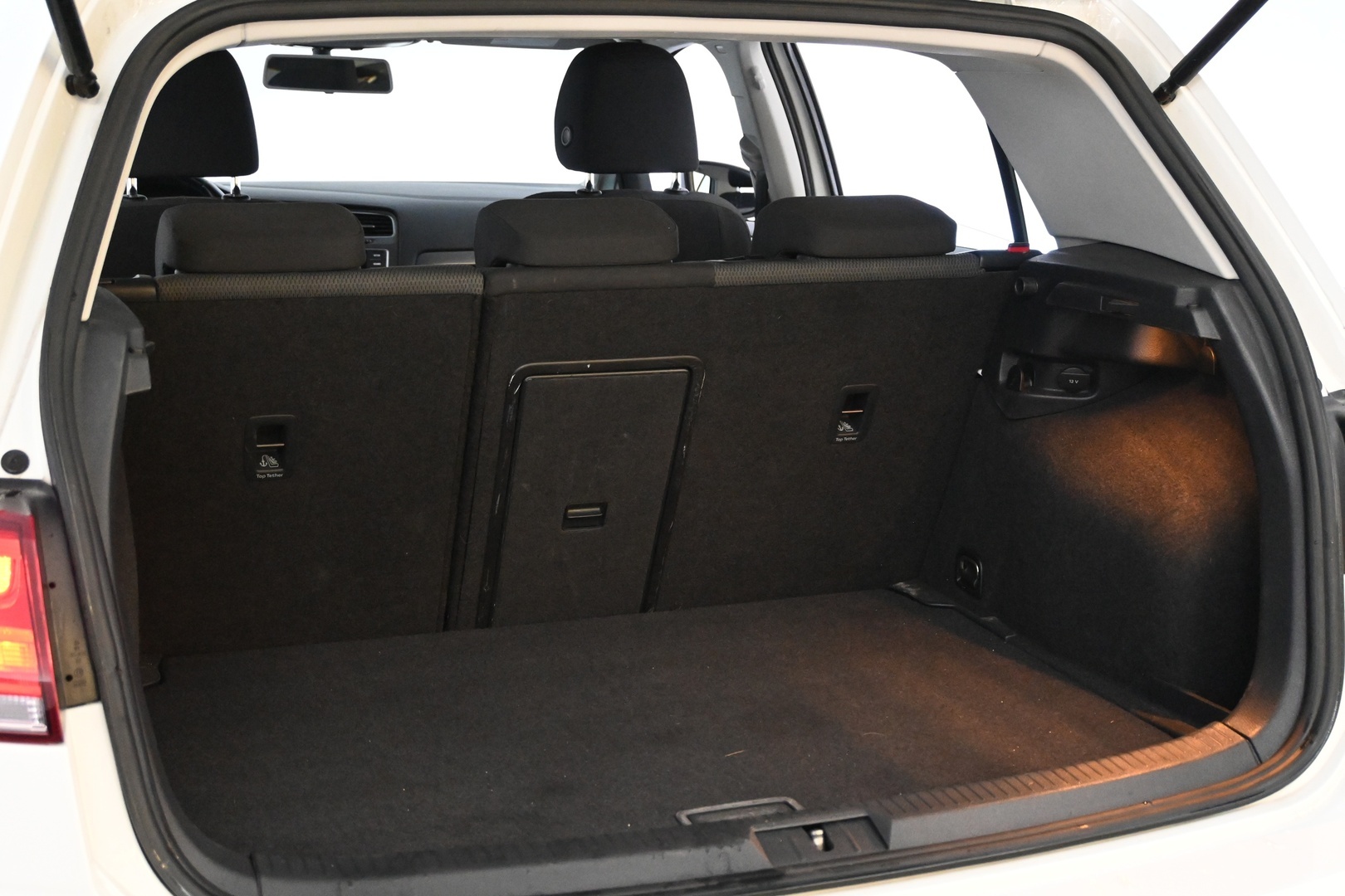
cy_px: 448
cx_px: 672
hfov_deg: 43.0
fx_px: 1709
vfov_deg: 29.4
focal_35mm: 46
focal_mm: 30.5
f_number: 4.8
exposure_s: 1/50
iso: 5600
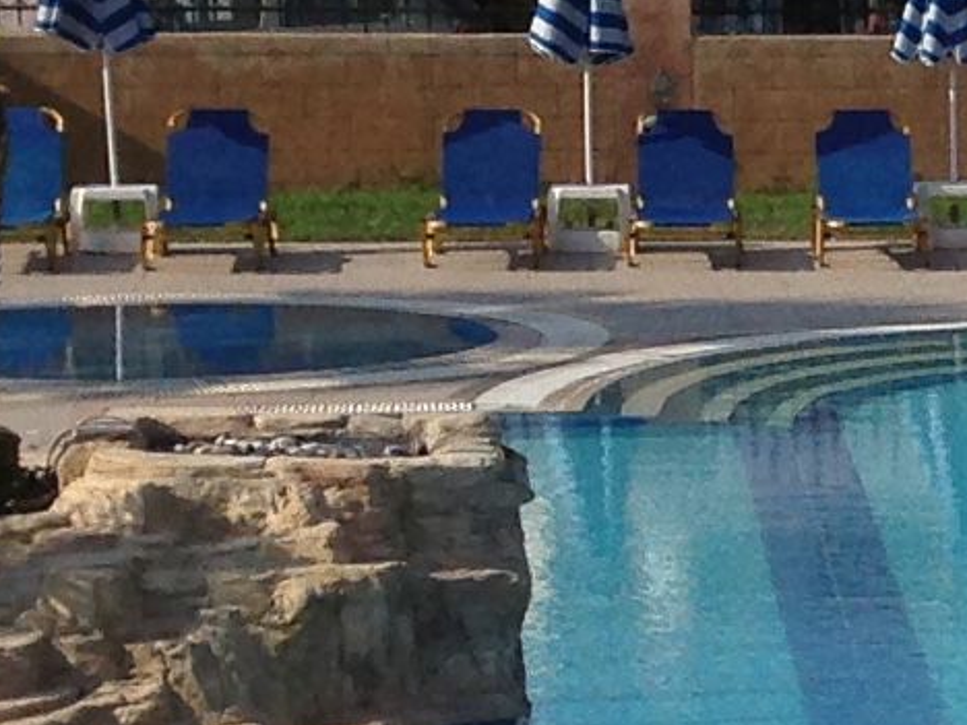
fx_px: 6425
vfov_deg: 6.5
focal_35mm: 230
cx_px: 2275
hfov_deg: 8.0
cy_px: 562
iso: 50
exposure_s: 1/2358
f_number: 2.4
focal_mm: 4.12
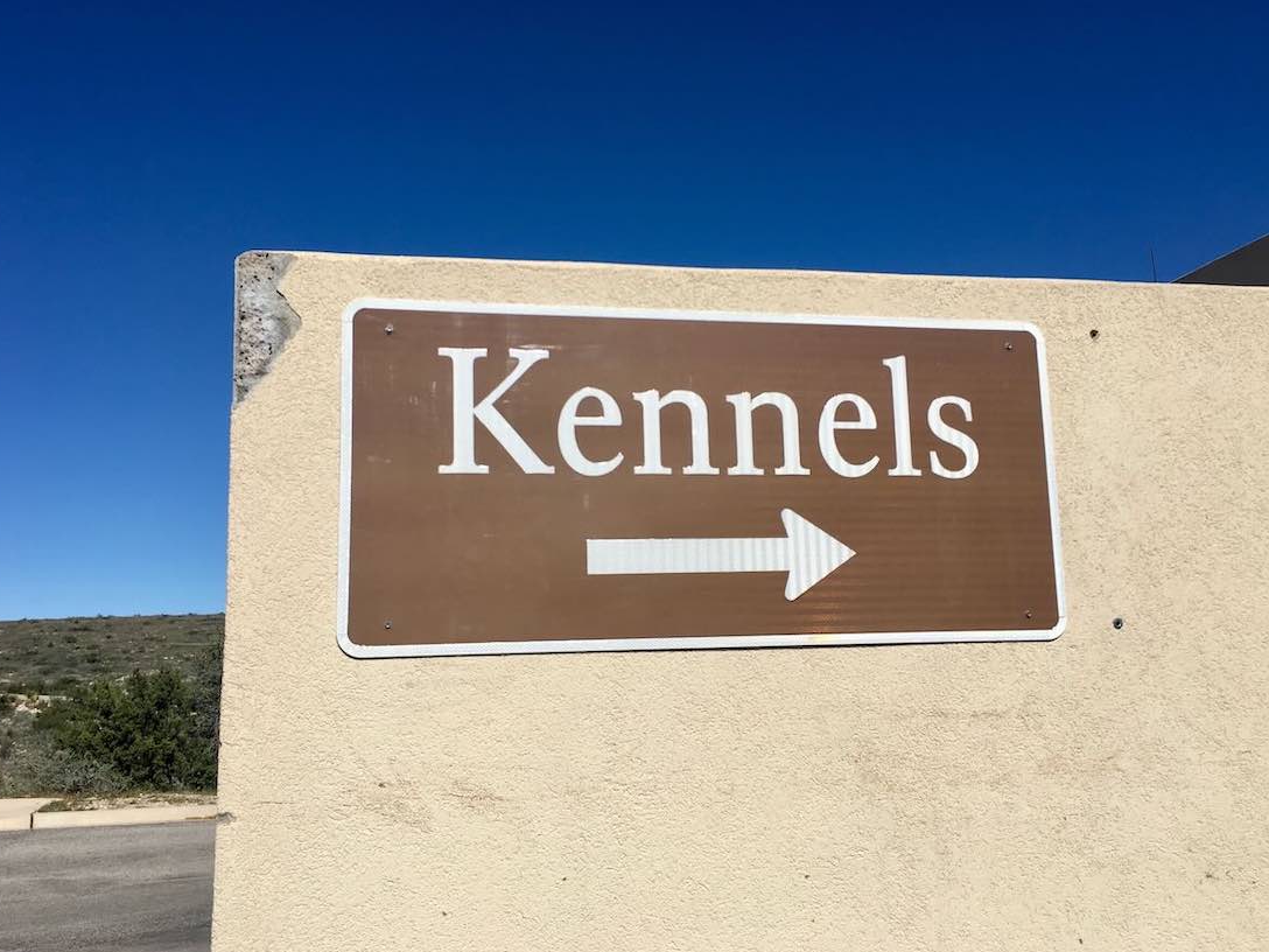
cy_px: 468
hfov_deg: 56.8
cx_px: 664
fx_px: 1173
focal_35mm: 32
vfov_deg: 44.2
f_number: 2.2
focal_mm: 4.15
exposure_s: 1/3205
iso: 25
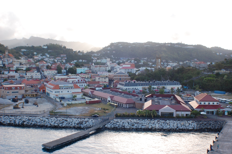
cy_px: 77
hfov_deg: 41.2
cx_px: 116
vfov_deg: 28.0
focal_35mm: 48
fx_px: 309
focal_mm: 32
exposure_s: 1/200
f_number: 10
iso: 400
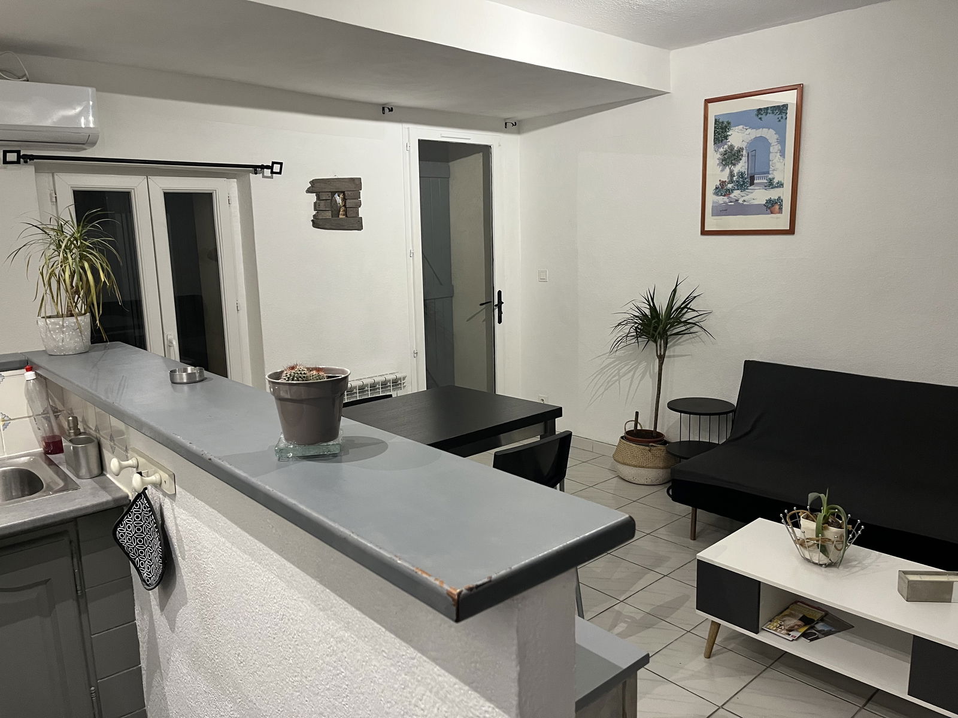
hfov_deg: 67.3
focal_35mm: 26
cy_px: 359
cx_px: 479
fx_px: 720
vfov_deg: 53.1
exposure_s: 1/50
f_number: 1.6
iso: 250
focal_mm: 5.1
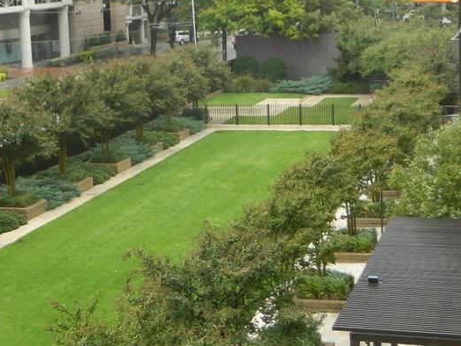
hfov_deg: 24.3
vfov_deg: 18.4
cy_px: 171
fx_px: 1066
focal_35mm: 80
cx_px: 171
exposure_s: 1/40
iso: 100
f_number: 3.5
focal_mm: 7.3
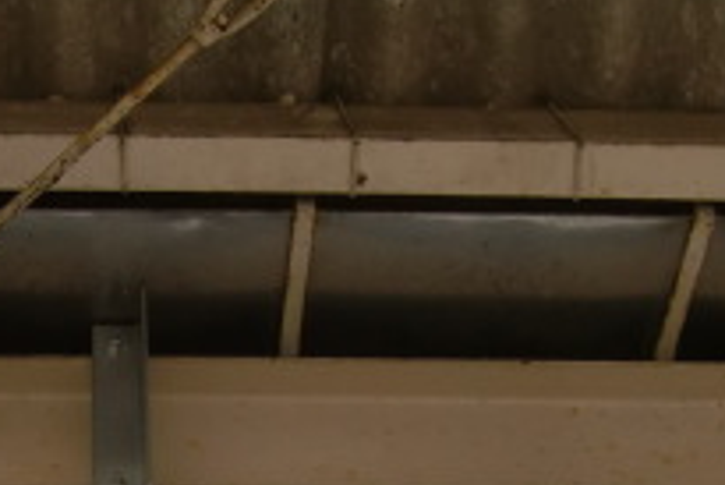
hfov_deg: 22.0
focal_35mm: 91
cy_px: 634
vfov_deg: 14.4
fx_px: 1834
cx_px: 120
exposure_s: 1/80
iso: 64
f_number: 2.6
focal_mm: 4.9
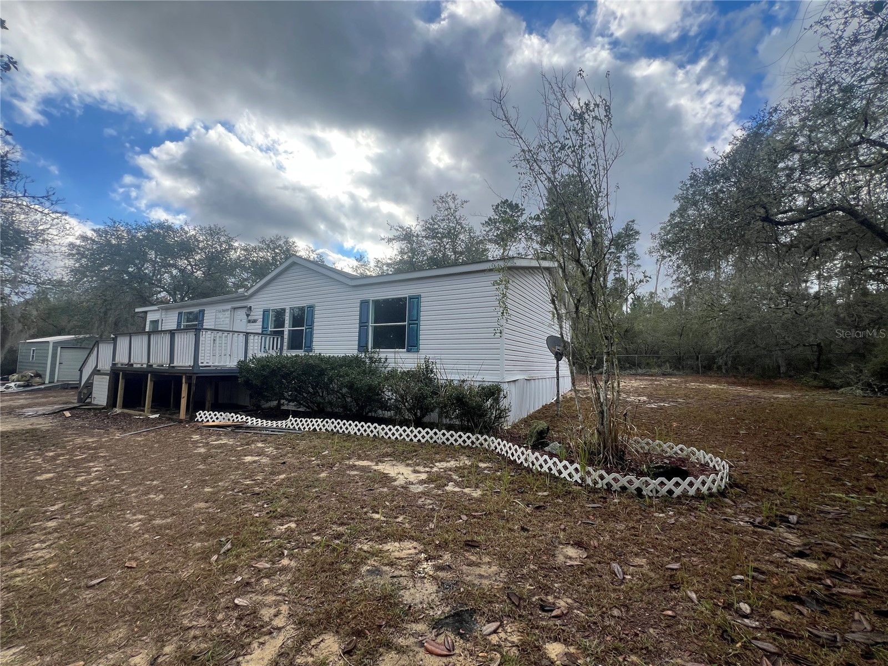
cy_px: 333
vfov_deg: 89.9
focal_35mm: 13
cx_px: 444
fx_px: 333
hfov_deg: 106.2
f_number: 1.8
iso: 32
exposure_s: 1/664
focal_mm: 1.57
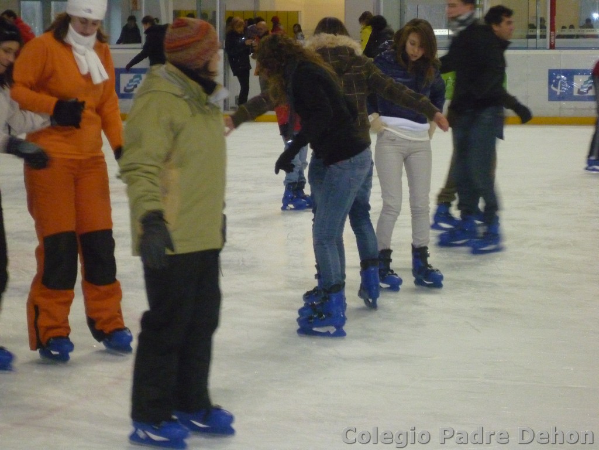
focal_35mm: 112
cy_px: 225
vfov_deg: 13.2
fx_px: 1938
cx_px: 300
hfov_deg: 17.6
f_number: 5.8
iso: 1000
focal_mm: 19.9
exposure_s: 1/50
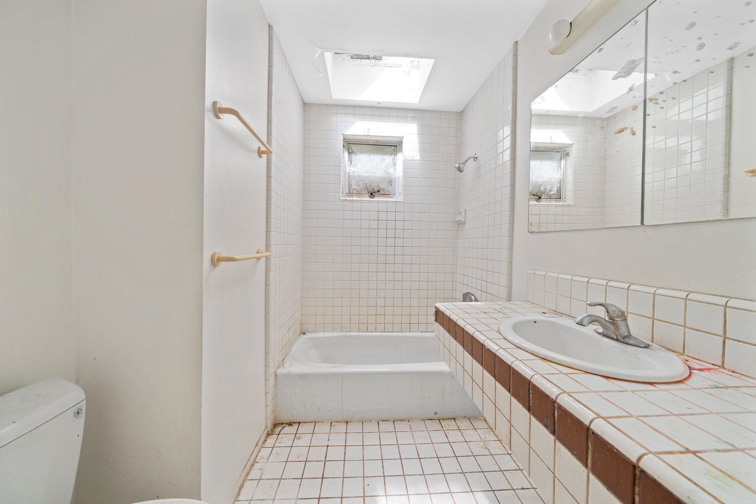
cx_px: 378
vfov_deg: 90.0
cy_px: 252
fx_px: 252
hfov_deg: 112.6
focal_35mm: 12
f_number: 8
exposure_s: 1/5
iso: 100
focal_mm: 12
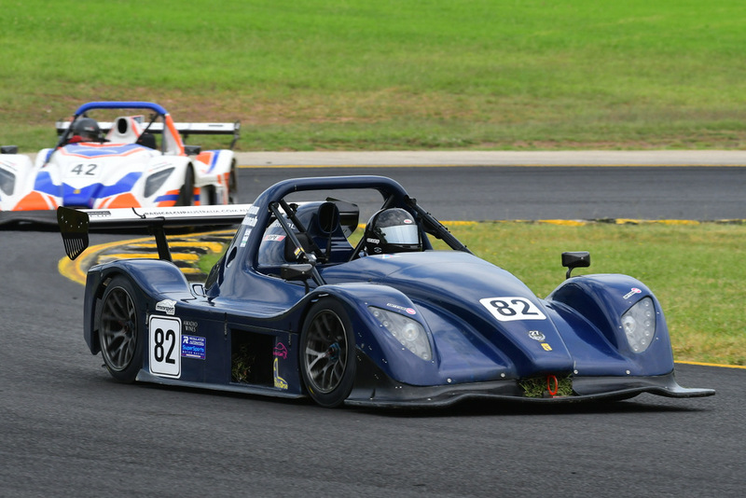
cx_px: 373
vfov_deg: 3.8
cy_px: 249
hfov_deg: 5.7
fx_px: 7462
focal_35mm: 360
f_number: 10
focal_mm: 240
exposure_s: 1/640
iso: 500
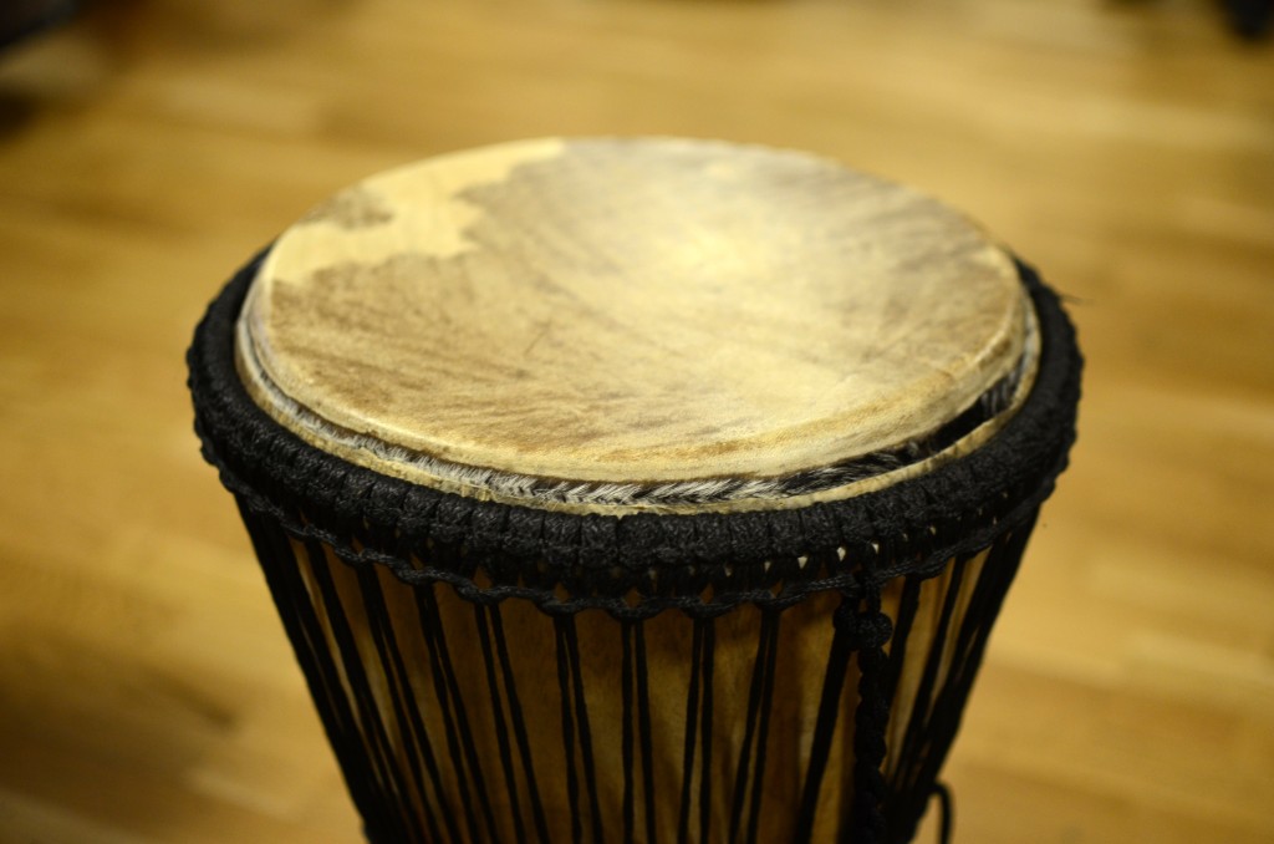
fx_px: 1854
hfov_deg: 37.9
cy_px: 422
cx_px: 637
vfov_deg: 25.6
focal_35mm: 52
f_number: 1.8
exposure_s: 1/50
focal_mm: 35
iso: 500
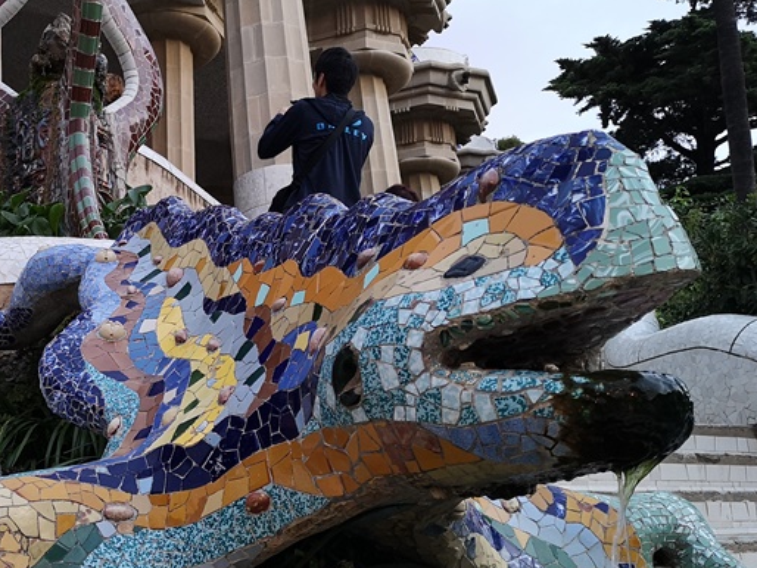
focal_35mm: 42
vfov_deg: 34.3
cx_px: 205
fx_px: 919
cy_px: 341
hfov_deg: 43.6
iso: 200
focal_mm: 3.95
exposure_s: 1/50
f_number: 1.8
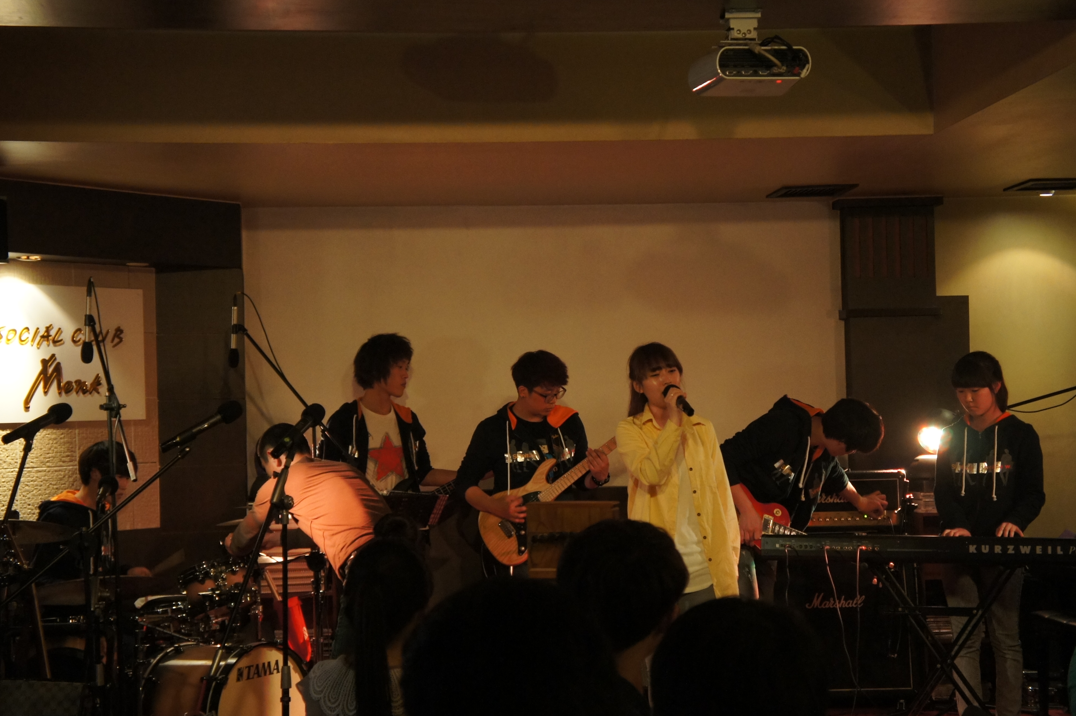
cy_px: 383
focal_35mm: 63
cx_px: 514
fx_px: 1882
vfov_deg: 21.5
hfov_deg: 31.9
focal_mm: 36
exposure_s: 1/25
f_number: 4.5
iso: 1600
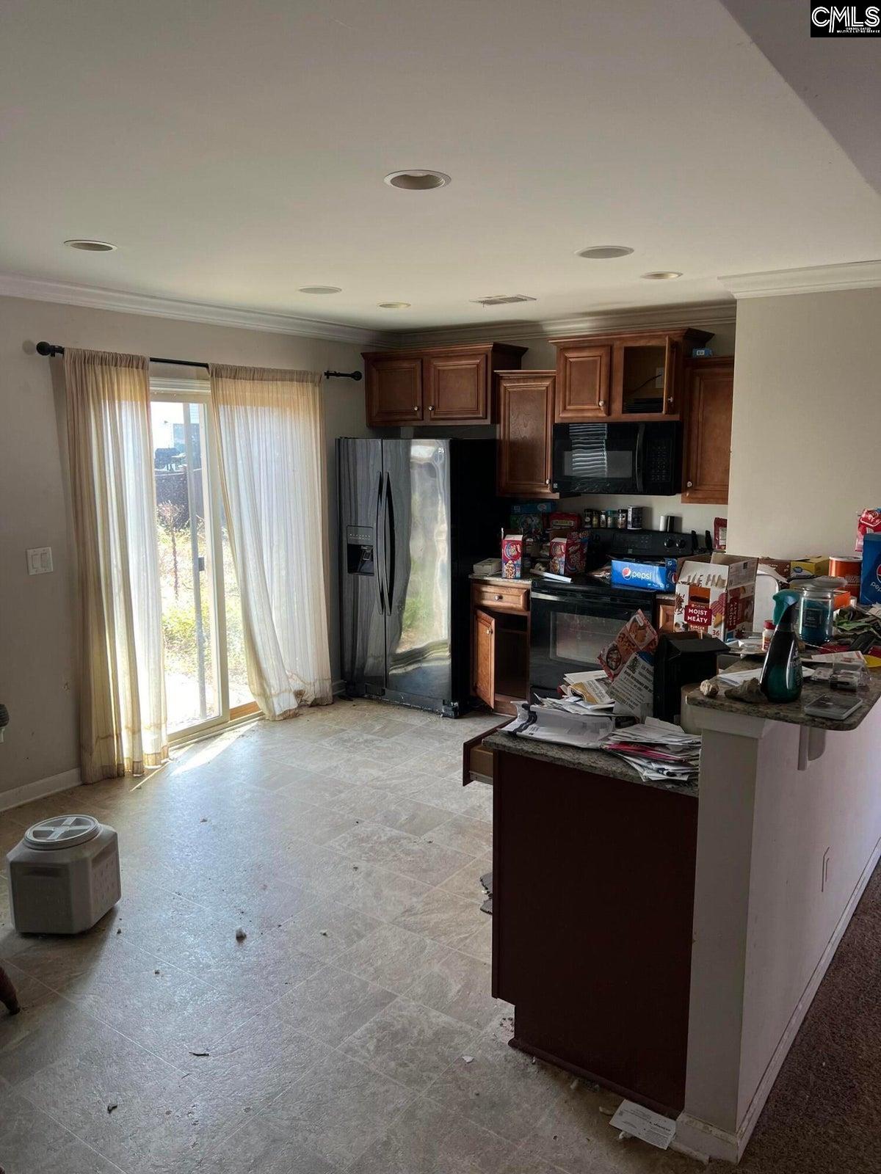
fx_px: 882
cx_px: 440
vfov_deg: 67.3
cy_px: 587
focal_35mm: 26
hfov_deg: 53.1
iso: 64
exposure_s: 1/121
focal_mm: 5.7
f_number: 1.5
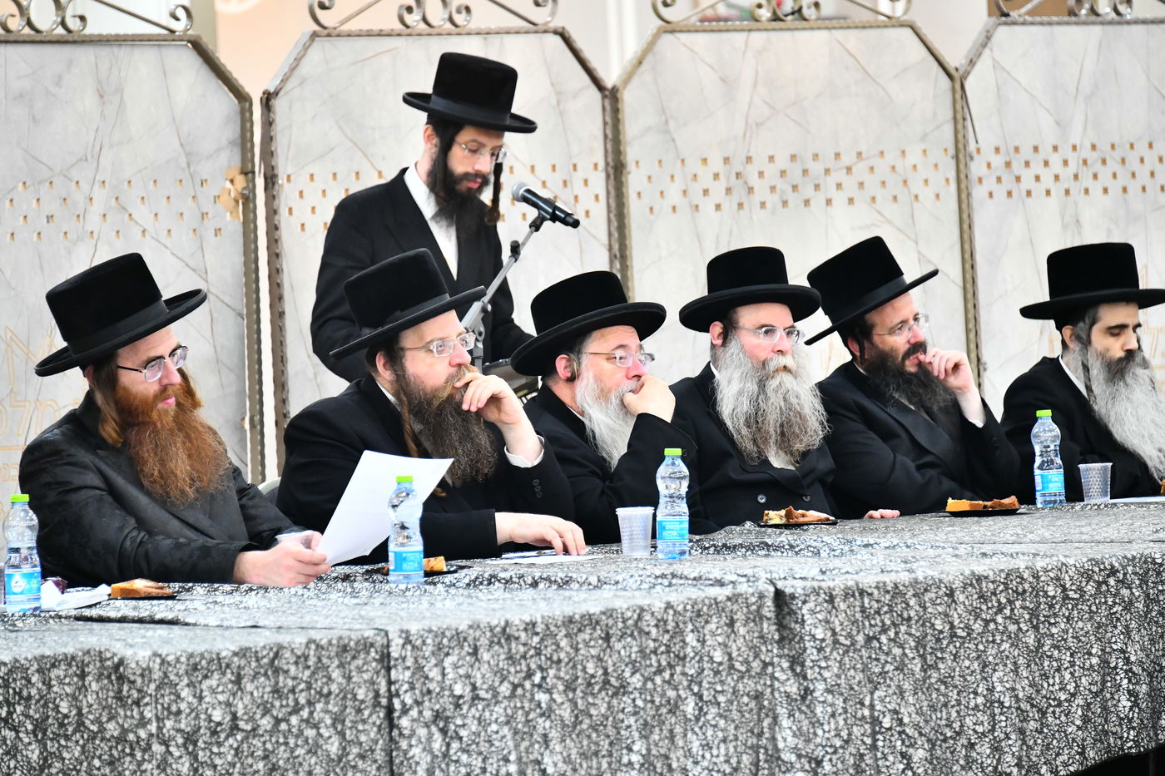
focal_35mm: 210
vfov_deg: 6.5
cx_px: 582
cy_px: 388
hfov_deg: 9.8
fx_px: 6795
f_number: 5.6
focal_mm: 210
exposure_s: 1/100
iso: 4000
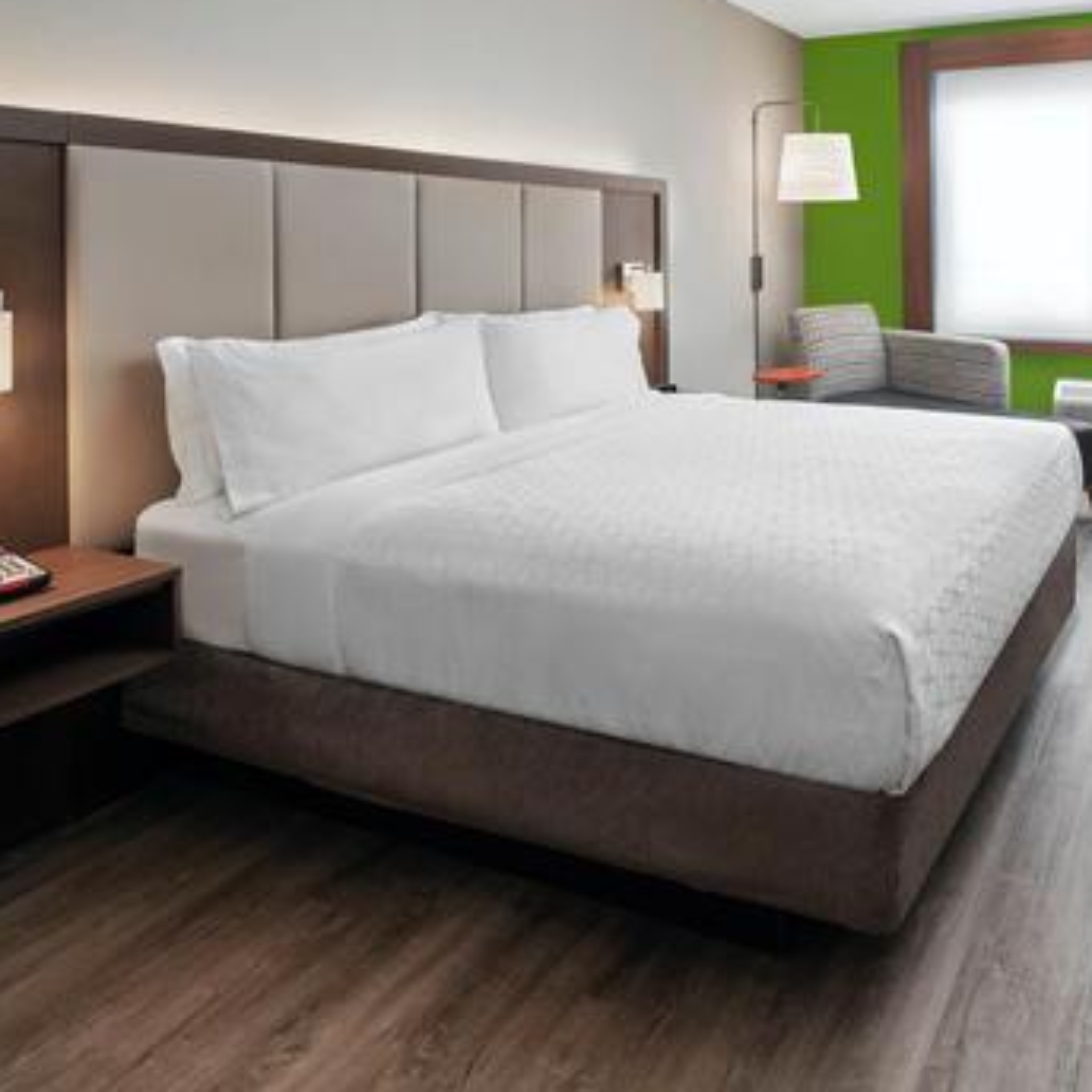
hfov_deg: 57.2
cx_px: 846
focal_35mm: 26
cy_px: 532
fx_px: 928
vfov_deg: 60.9
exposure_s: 1.3
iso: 200
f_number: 11
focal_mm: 17
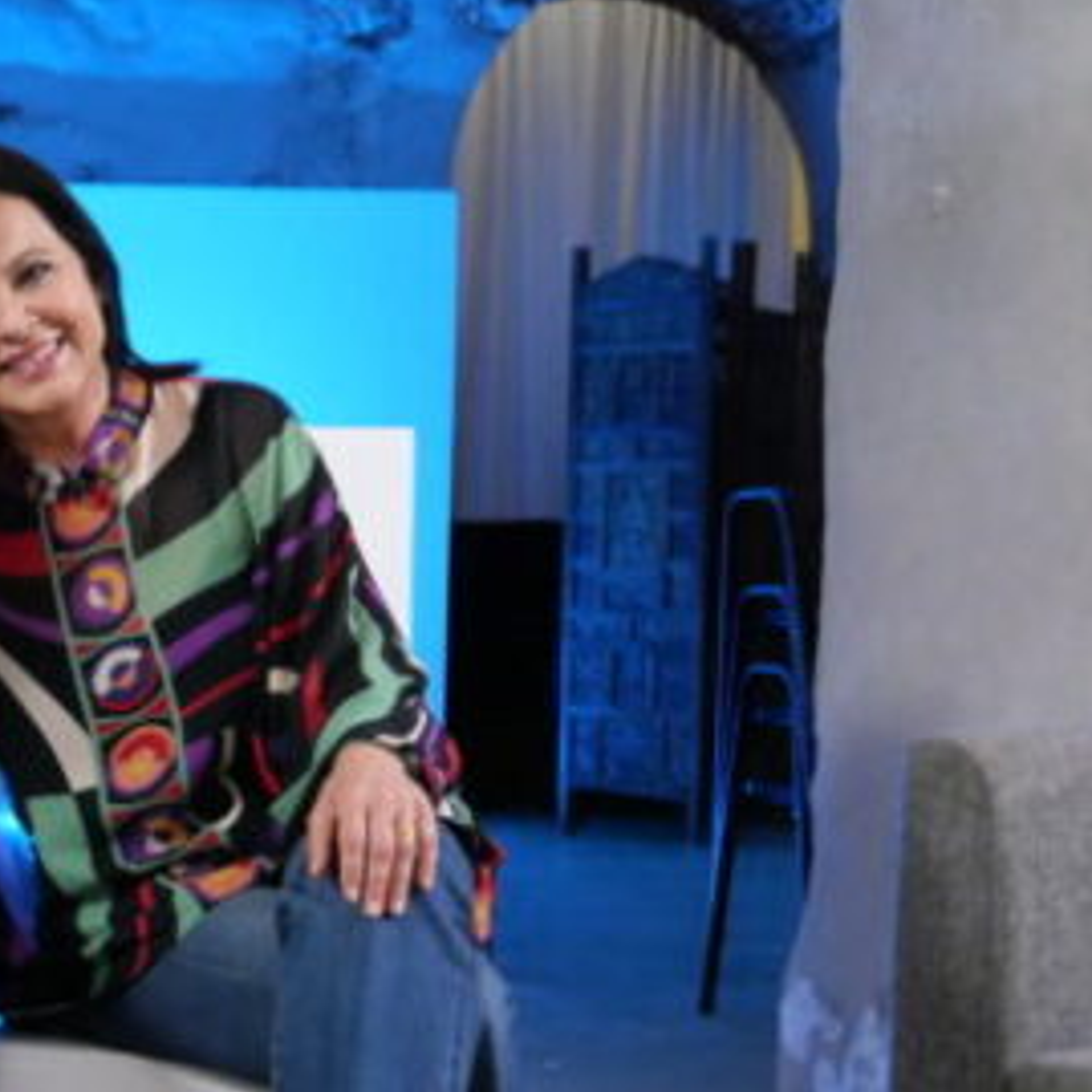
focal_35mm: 85
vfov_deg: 20.2
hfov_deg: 19.2
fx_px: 3034
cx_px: -235
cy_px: 871
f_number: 2.3
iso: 3200
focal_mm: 15.9
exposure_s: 1/100
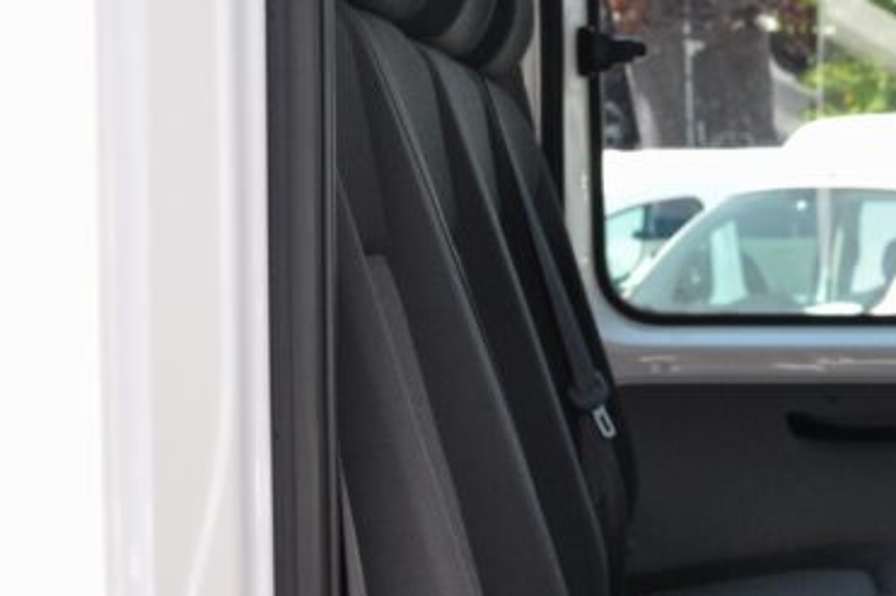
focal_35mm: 91
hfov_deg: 21.7
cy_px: 507
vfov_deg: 14.9
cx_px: 855
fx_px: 2264
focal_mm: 22
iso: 500
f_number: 7.1
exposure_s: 1/200
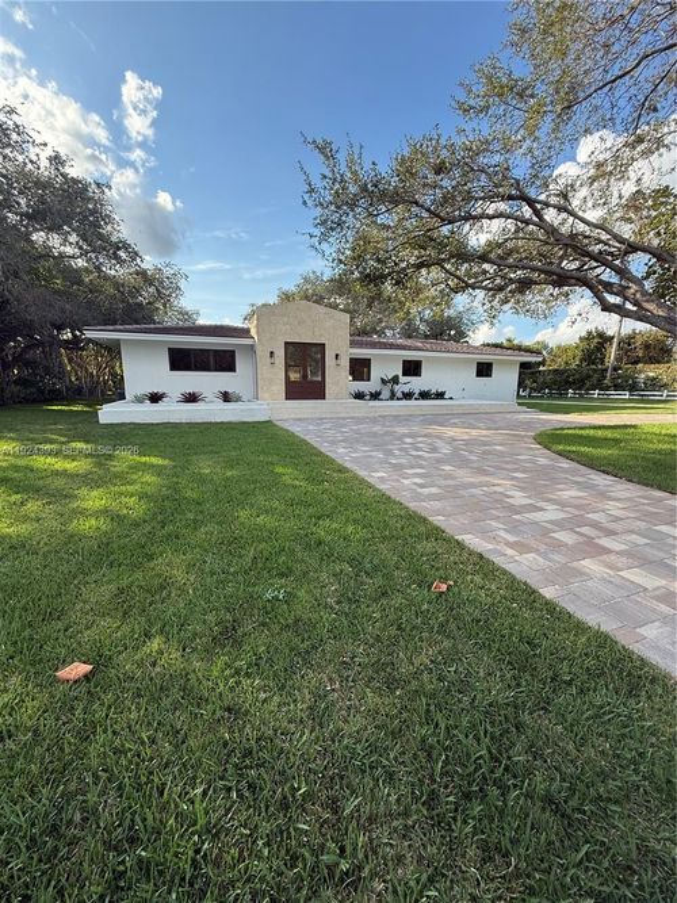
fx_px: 365
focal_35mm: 14
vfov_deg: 102.1
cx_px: 338
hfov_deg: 85.7
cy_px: 452
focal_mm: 2.22
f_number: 2.2
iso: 64
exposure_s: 1/564
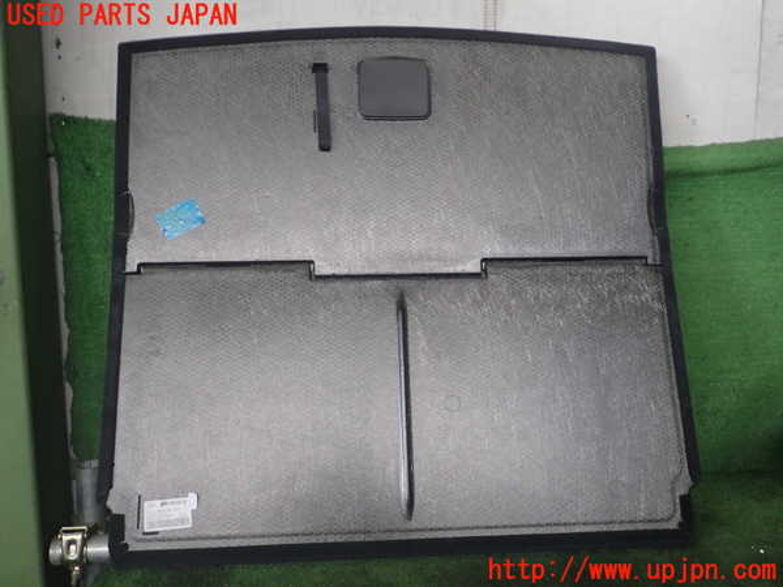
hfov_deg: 60.0
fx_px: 679
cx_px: 392
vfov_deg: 46.8
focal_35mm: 30
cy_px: 294
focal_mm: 5.4
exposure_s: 1/100
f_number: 2.3
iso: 200
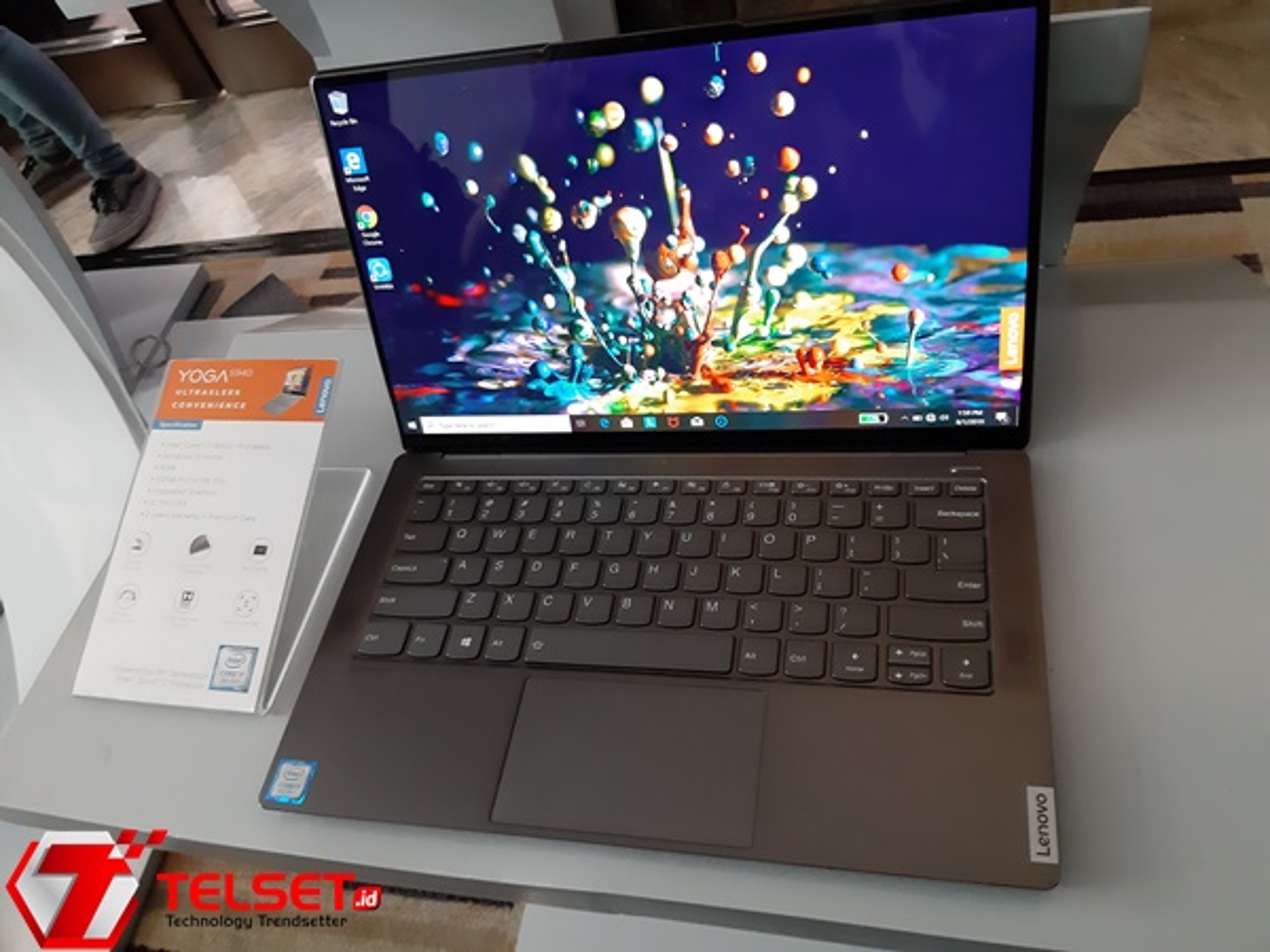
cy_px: 476
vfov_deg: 51.4
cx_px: 635
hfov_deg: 65.3
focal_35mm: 27
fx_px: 991
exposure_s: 1/25
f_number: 1.7
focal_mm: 3.93
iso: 640
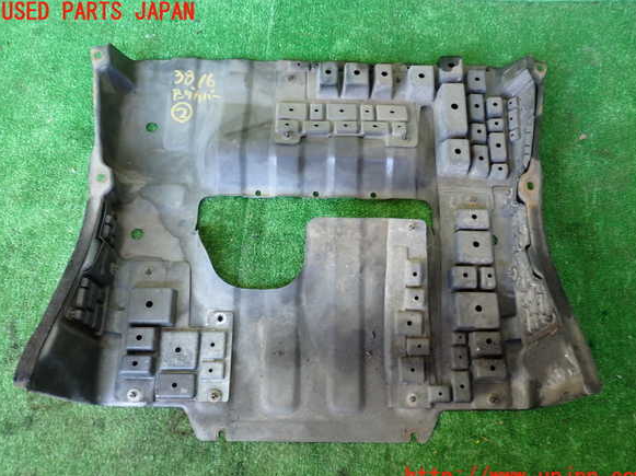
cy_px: 245
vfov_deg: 45.4
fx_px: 569
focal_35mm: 31
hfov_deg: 58.4
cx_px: 324
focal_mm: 5.4
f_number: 2.3
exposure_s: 1/40
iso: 200
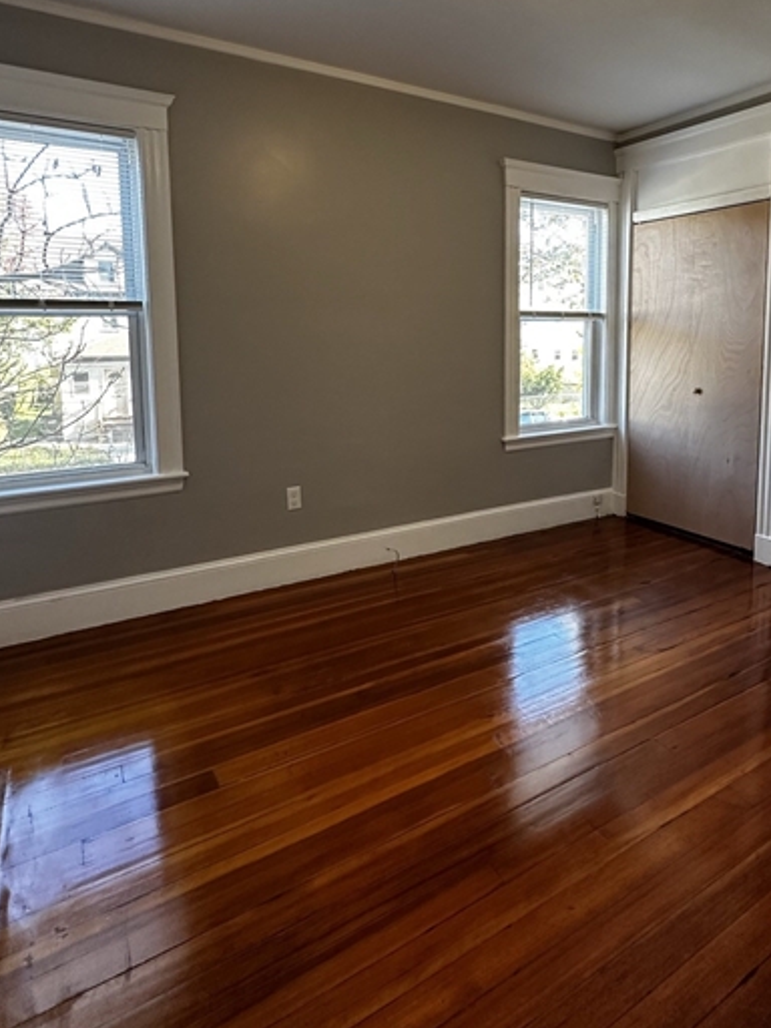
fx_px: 624
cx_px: 426
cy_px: 392
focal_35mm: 21
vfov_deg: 77.7
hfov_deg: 63.3
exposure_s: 1/120
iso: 320
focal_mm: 2.22
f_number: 2.2
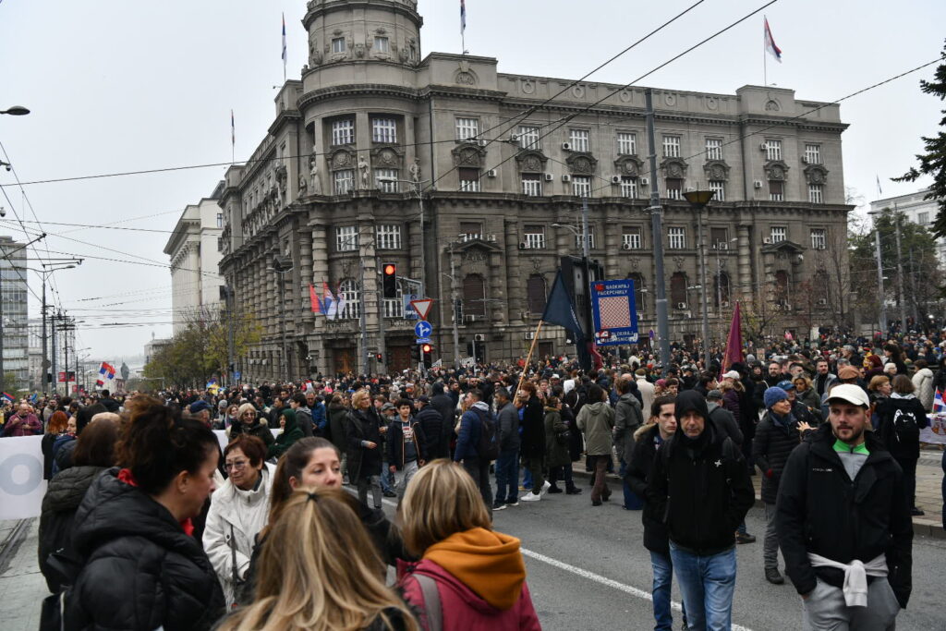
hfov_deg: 55.8
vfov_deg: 38.9
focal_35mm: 34
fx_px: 894
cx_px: 473
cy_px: 316
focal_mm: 34
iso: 800
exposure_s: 1/1000
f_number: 6.3
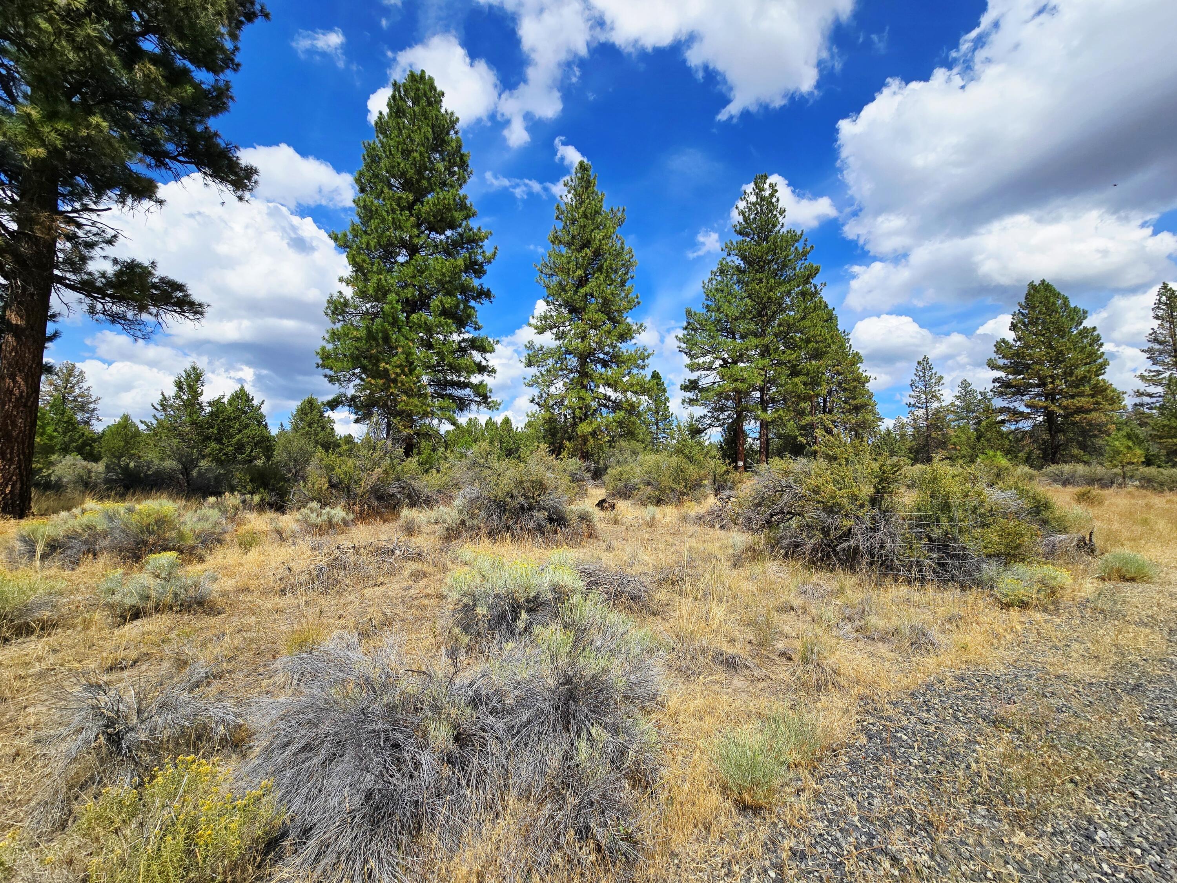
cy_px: 442
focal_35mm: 13
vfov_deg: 89.9
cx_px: 588
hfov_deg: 106.2
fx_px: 442
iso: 50
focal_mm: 2.2
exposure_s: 1/3333
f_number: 2.2
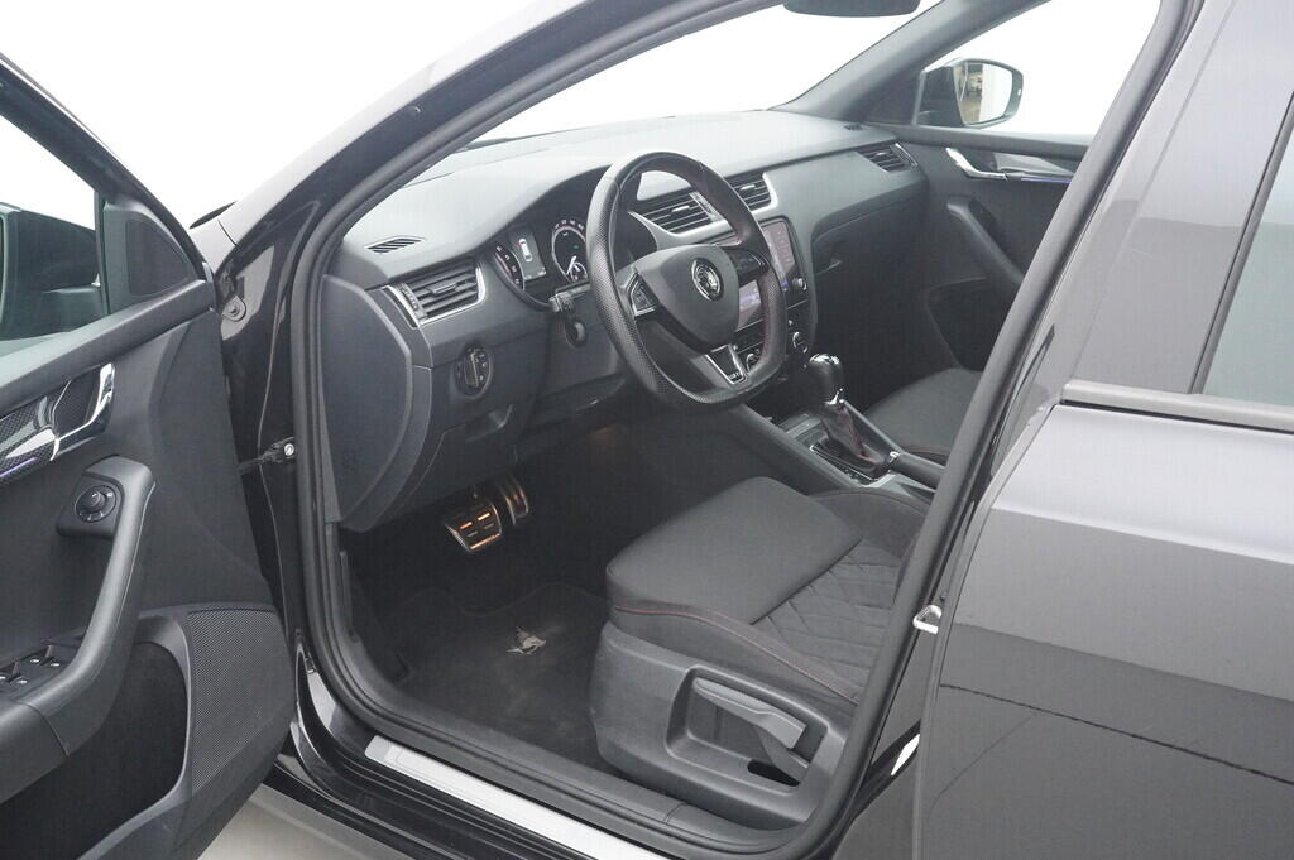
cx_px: 647
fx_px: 1293
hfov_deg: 53.2
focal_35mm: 36
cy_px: 430
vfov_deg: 36.8
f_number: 6.3
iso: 6400
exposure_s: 1/250
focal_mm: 24
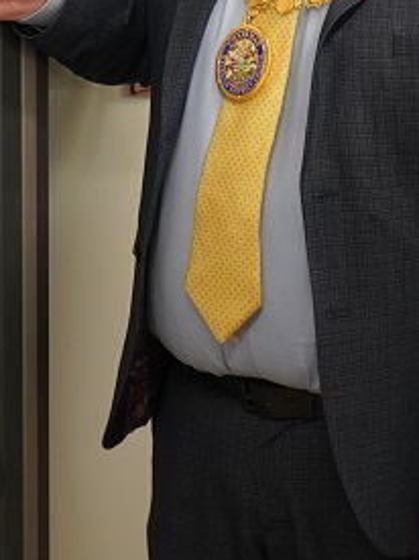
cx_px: 250
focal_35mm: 119
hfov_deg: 12.4
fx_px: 1922
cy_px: 18
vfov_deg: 16.3
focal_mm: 34
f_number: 4
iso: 2000
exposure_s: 1/160
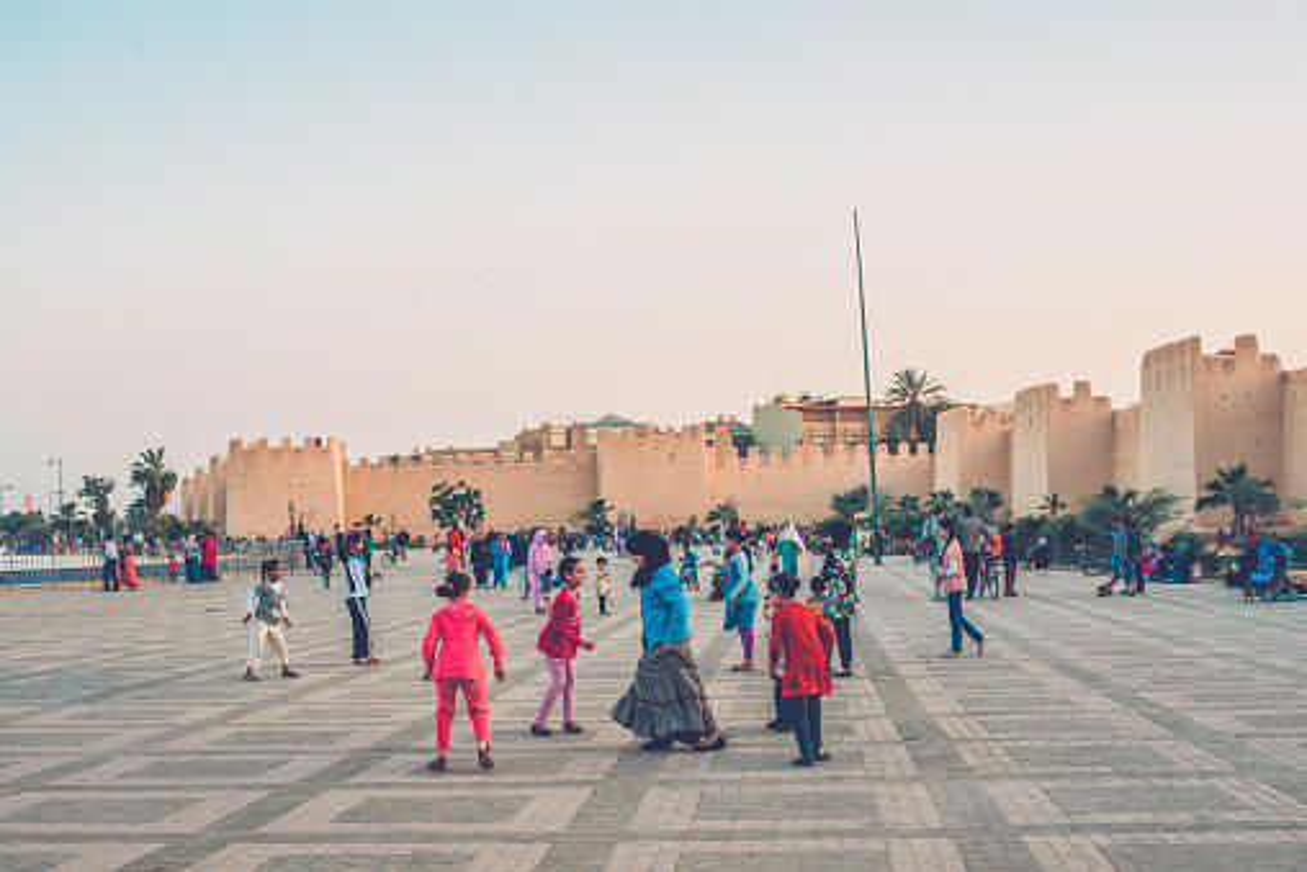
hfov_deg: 39.6
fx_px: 1816
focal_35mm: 50
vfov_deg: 27.0
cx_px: 654
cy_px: 436
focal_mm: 50
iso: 640
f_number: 8
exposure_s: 1/250
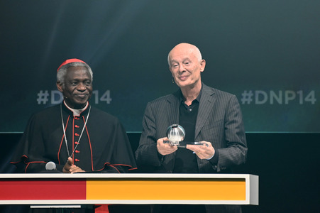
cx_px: 160
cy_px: 106
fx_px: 4441
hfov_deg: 4.1
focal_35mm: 500
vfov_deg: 2.7
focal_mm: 500
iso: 6400
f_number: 6.3
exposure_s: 1/400
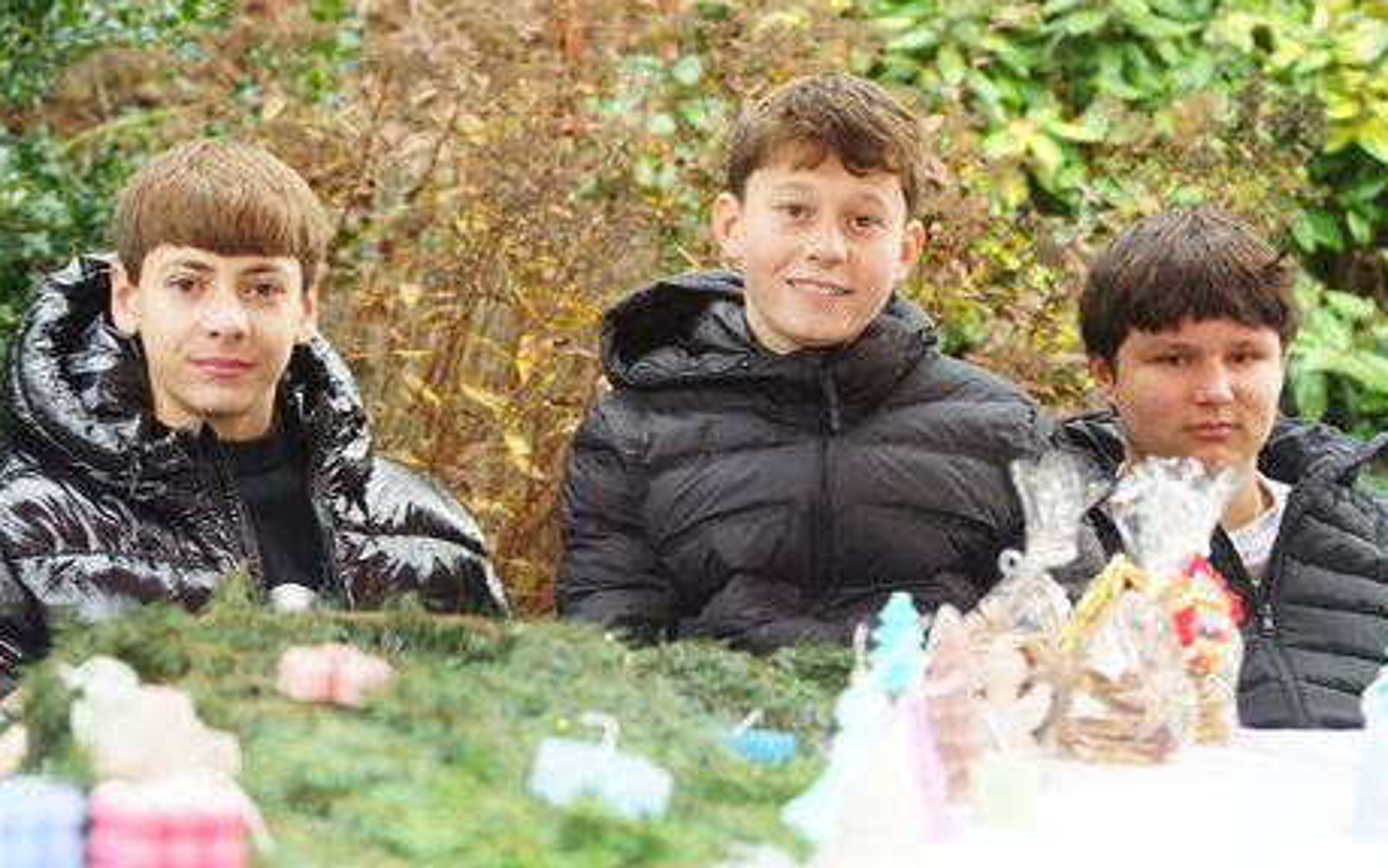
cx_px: 741
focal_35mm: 126
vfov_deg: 10.4
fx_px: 4767
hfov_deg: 16.6
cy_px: 469
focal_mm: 105
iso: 1000
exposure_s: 1/125
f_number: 5.6
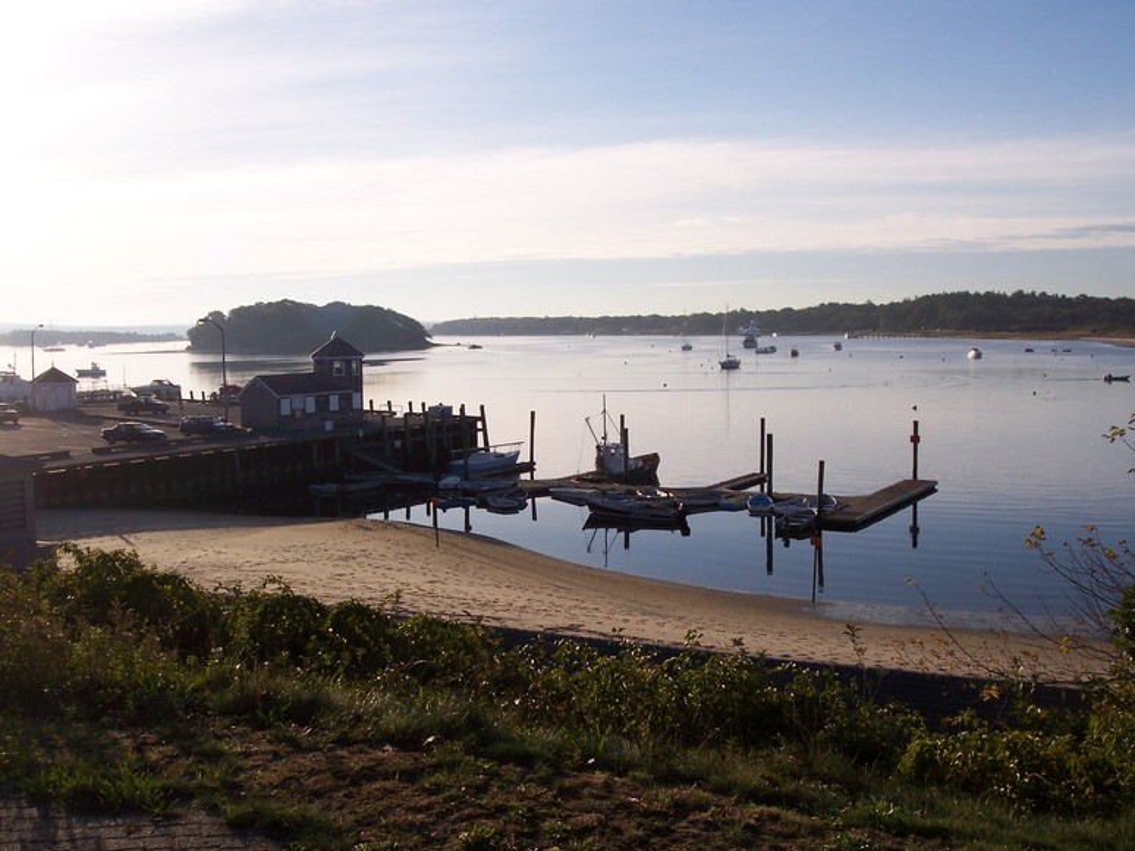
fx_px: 1246
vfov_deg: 37.7
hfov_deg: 49.0
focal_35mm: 38
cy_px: 426
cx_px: 568
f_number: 4.8
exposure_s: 1/700
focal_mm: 8
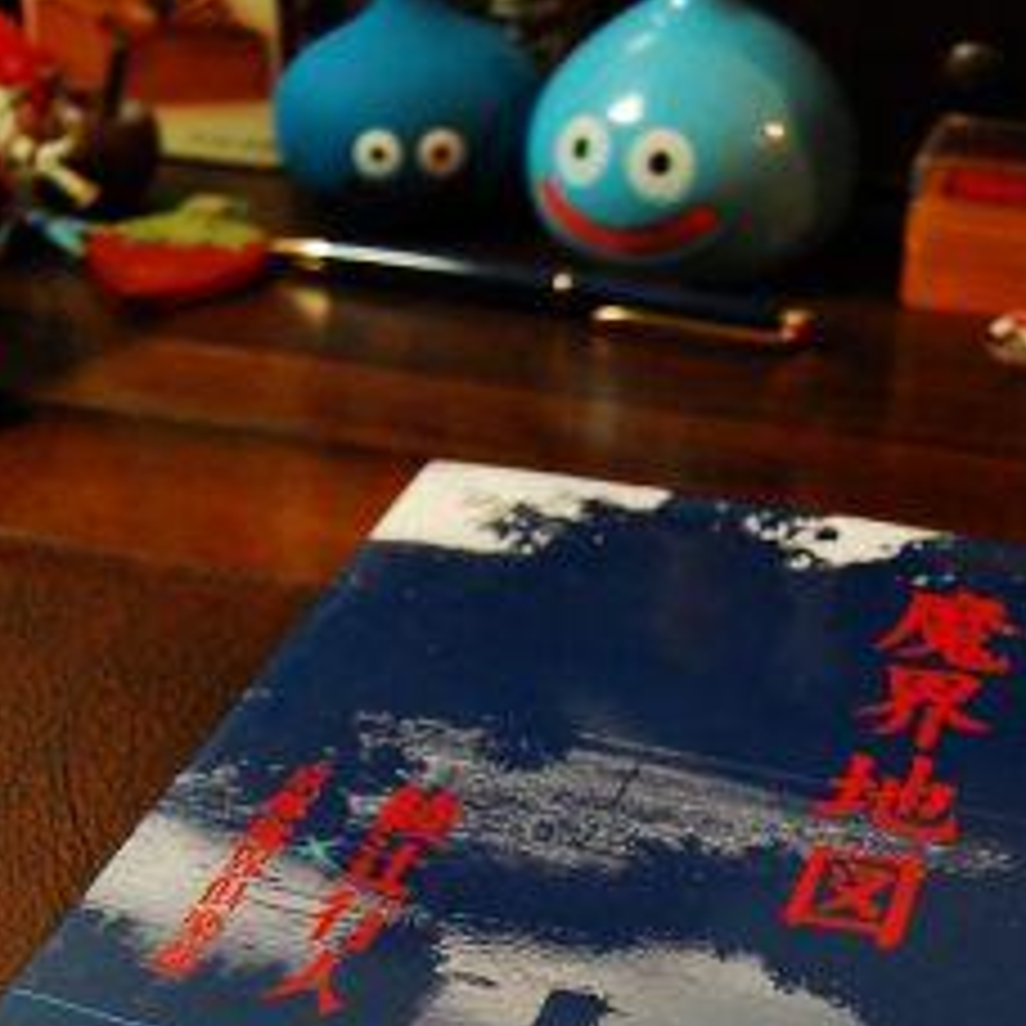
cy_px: 891
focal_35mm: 60
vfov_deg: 27.7
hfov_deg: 28.6
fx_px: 2012
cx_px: 558
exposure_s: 1/30
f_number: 4
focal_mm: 24
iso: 1600
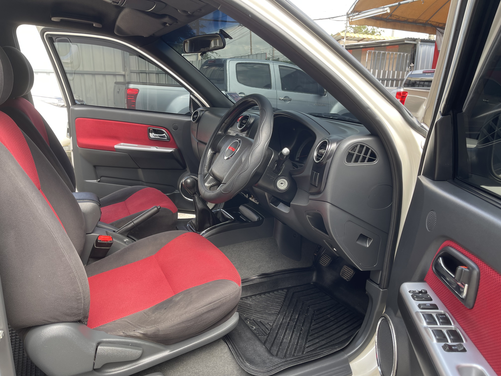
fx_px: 362
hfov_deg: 69.4
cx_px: 250
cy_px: 188
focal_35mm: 25
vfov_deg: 54.9
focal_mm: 5.1
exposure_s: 1/163
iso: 32
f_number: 1.6
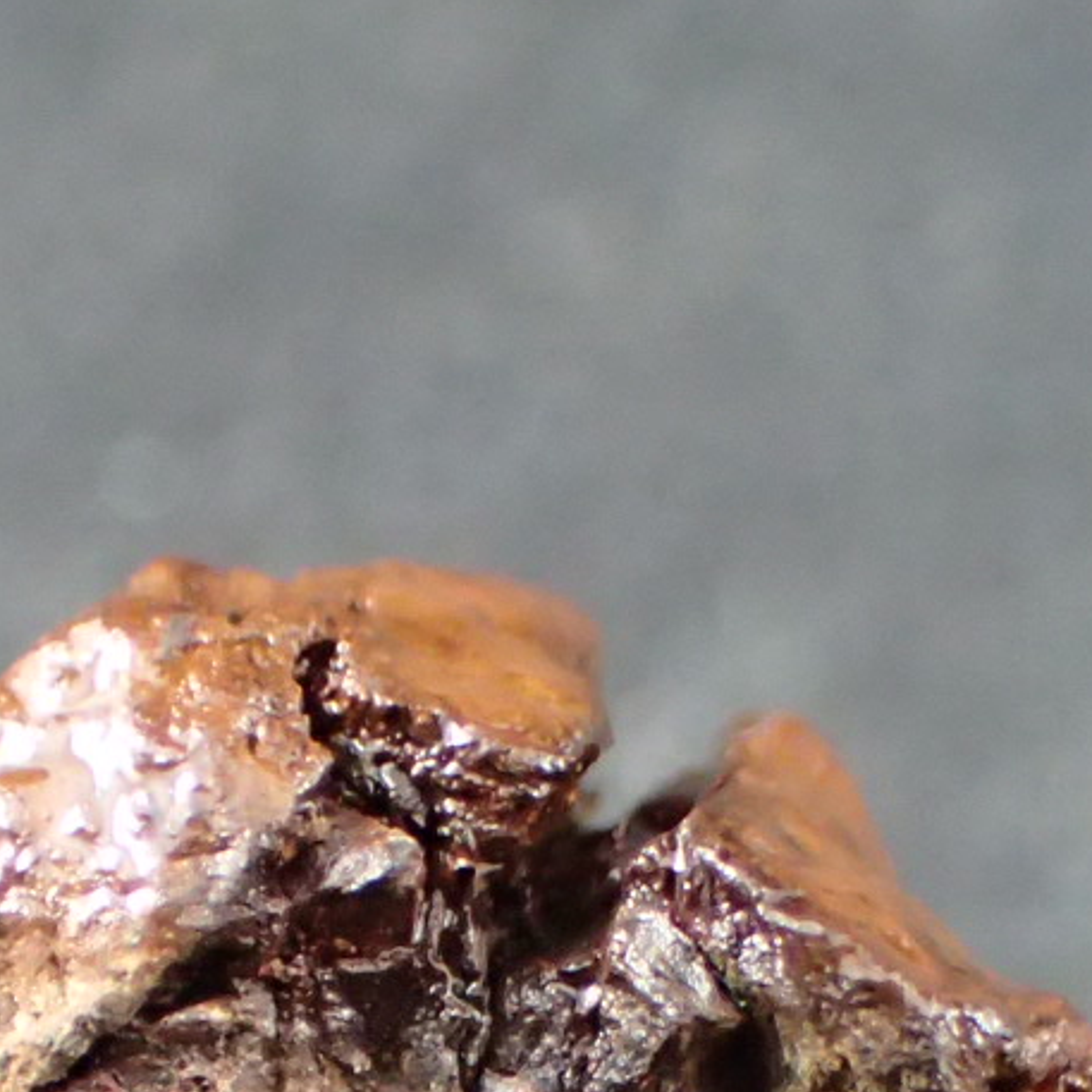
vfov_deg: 9.4
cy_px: 1577
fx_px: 6496
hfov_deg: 9.6
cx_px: 399
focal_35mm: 182
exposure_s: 1/125
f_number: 3.2
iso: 800
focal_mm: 8.99
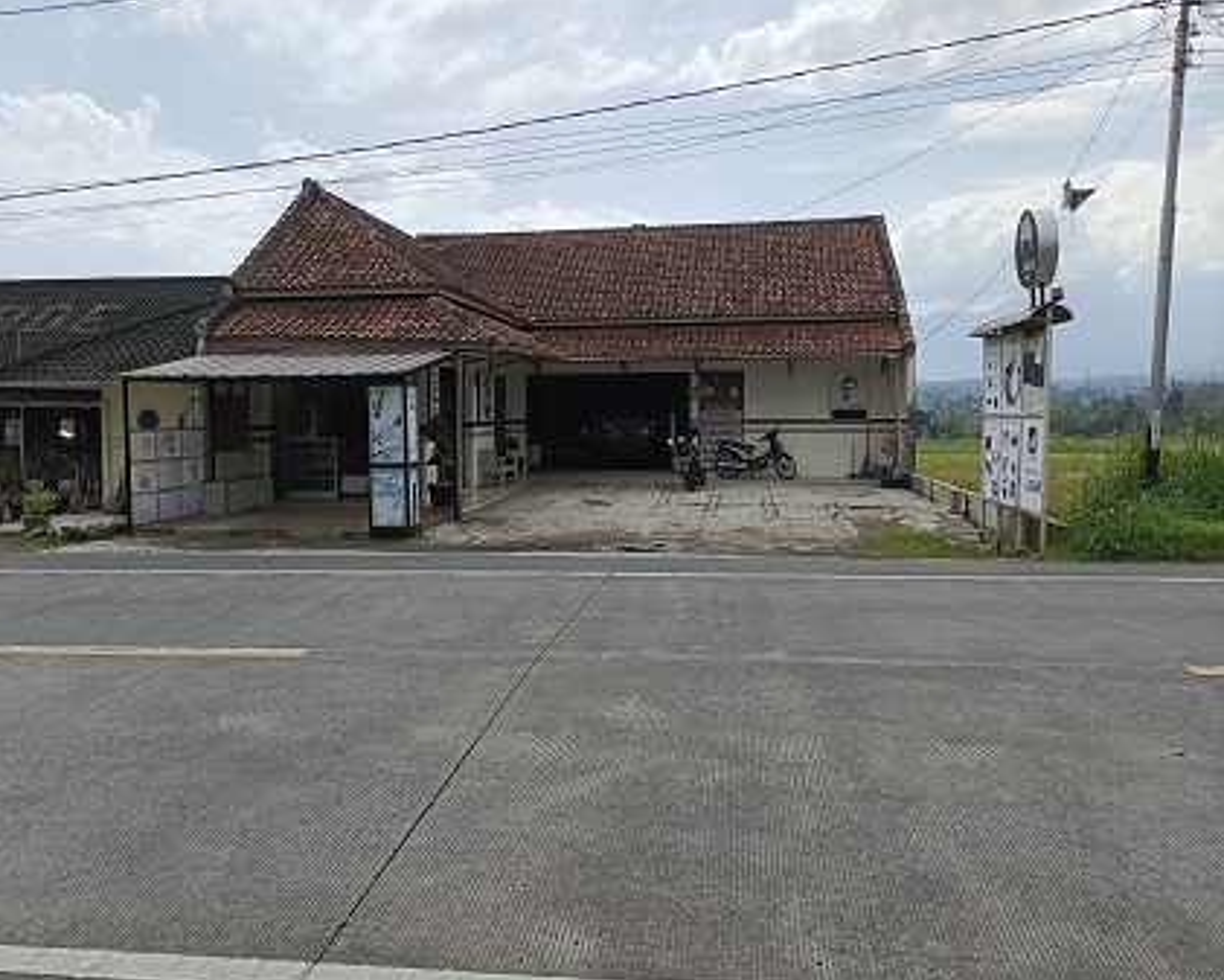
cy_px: 467
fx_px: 1051
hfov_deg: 60.3
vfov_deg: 50.0
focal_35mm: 29
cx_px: 561
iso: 100
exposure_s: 1/718
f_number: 1.79
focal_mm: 4.74
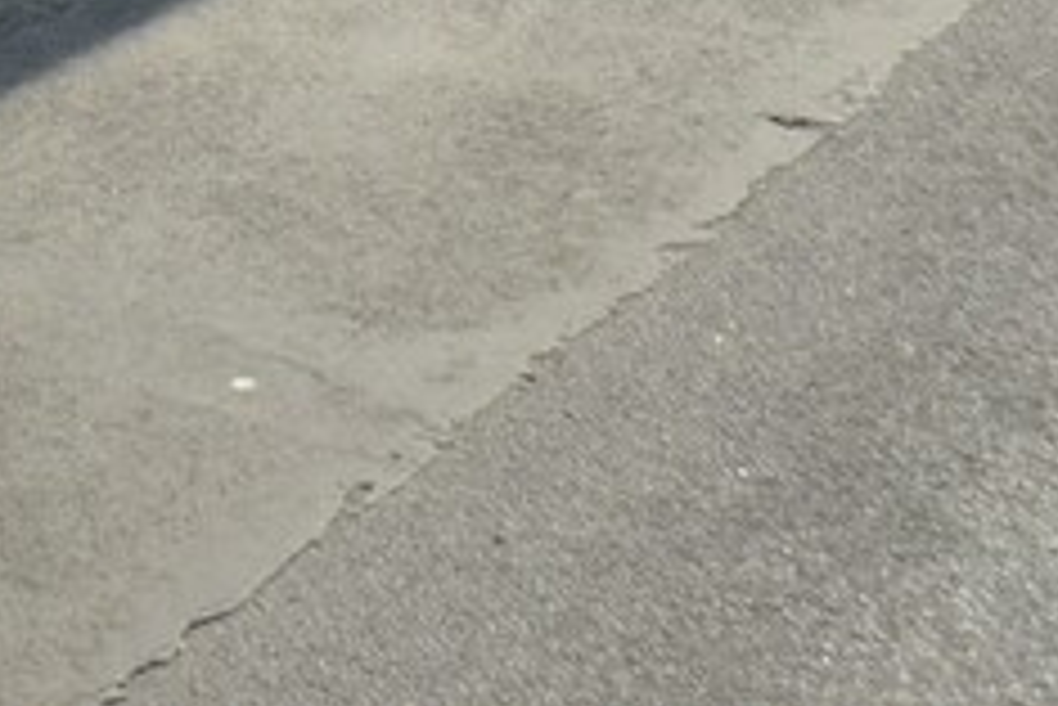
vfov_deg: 10.7
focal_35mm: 95
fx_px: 2790
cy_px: -1304
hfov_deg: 17.9
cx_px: -750
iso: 100
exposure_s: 1/160
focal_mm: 11
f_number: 6.3
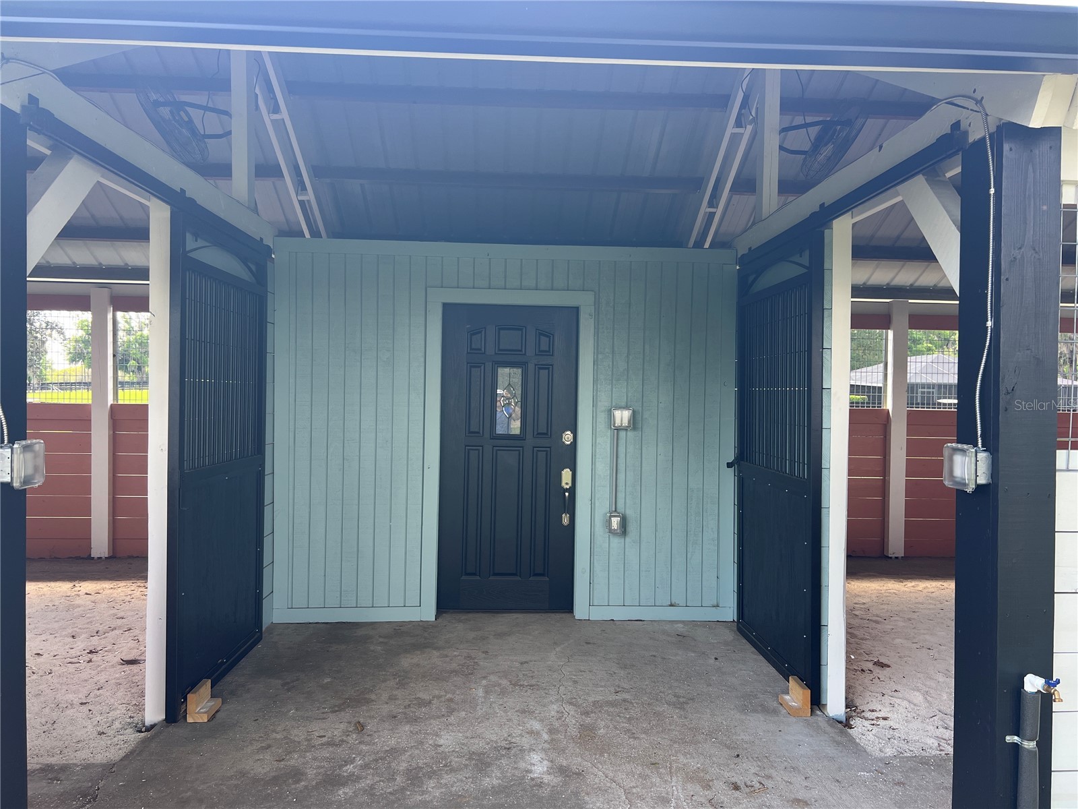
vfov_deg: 53.1
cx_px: 539
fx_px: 810
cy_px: 404
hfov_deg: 67.3
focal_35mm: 26
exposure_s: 1/308
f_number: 1.5
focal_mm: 5.7
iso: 50
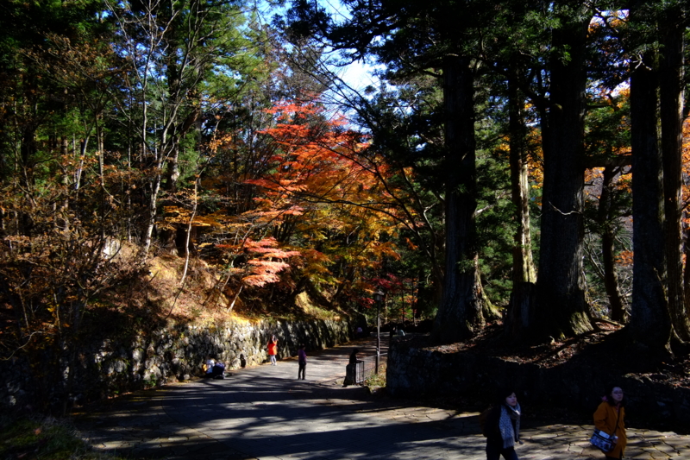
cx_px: 345
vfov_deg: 47.9
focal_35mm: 27
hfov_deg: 67.4
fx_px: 517
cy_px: 230
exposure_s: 1/58
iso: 100
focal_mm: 18
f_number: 6.4
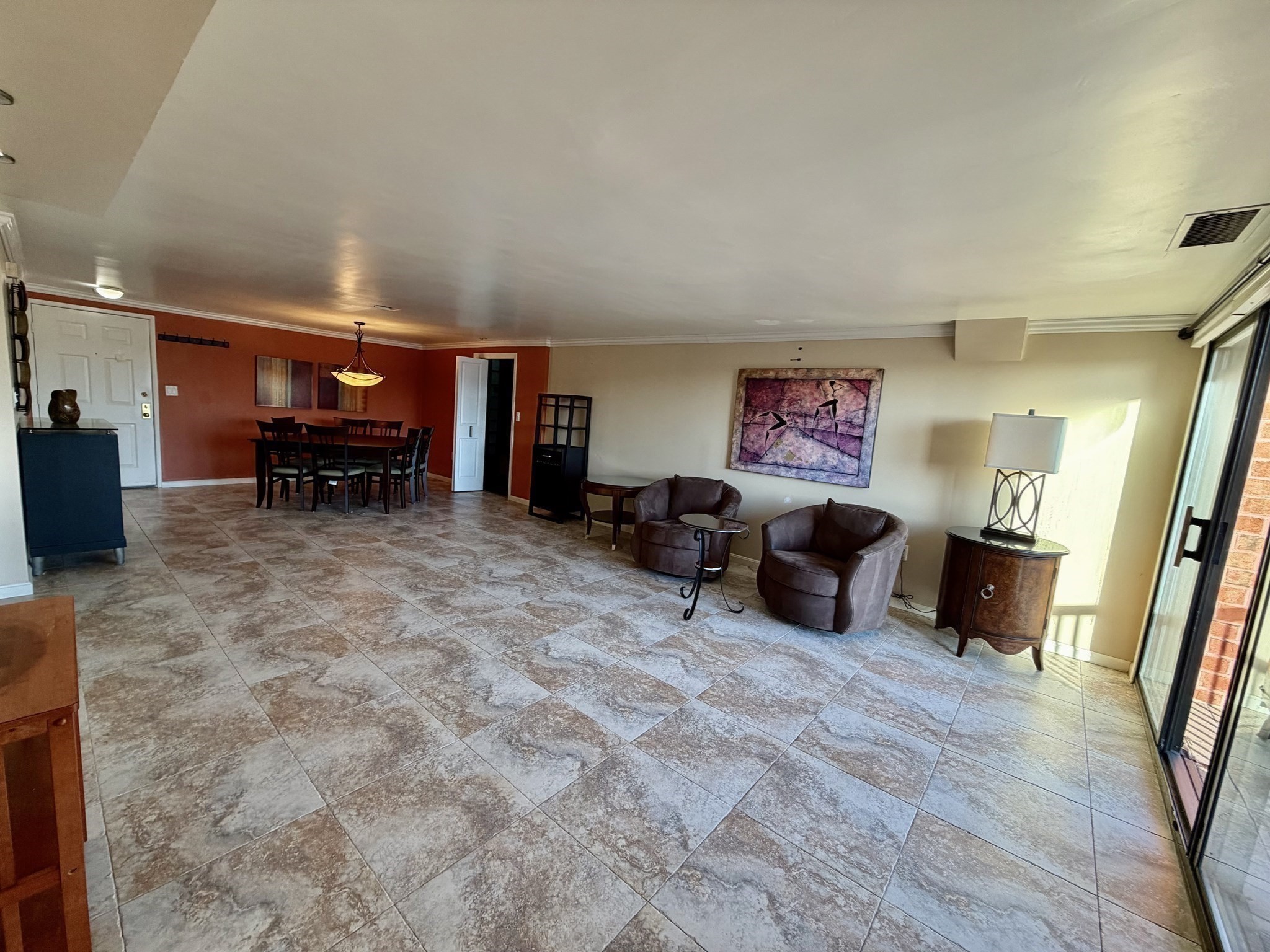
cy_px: 476
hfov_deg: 102.1
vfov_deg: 85.7
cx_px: 635
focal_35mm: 14
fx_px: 514
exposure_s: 1/121
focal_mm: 2.22
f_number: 2.2
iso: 125
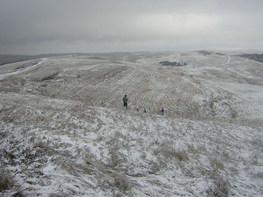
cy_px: 98
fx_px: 274
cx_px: 132
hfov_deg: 51.4
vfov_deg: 39.7
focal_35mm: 36
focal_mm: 4.7
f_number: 5.2
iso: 100
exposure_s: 1/198
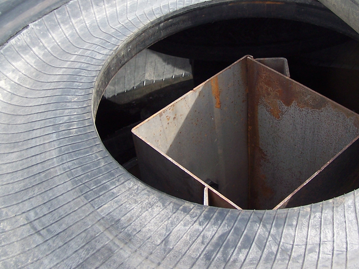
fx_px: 570
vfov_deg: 26.4
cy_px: 96
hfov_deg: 34.9
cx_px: 208
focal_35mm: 55
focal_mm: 6.3
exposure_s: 1/350
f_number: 2.8
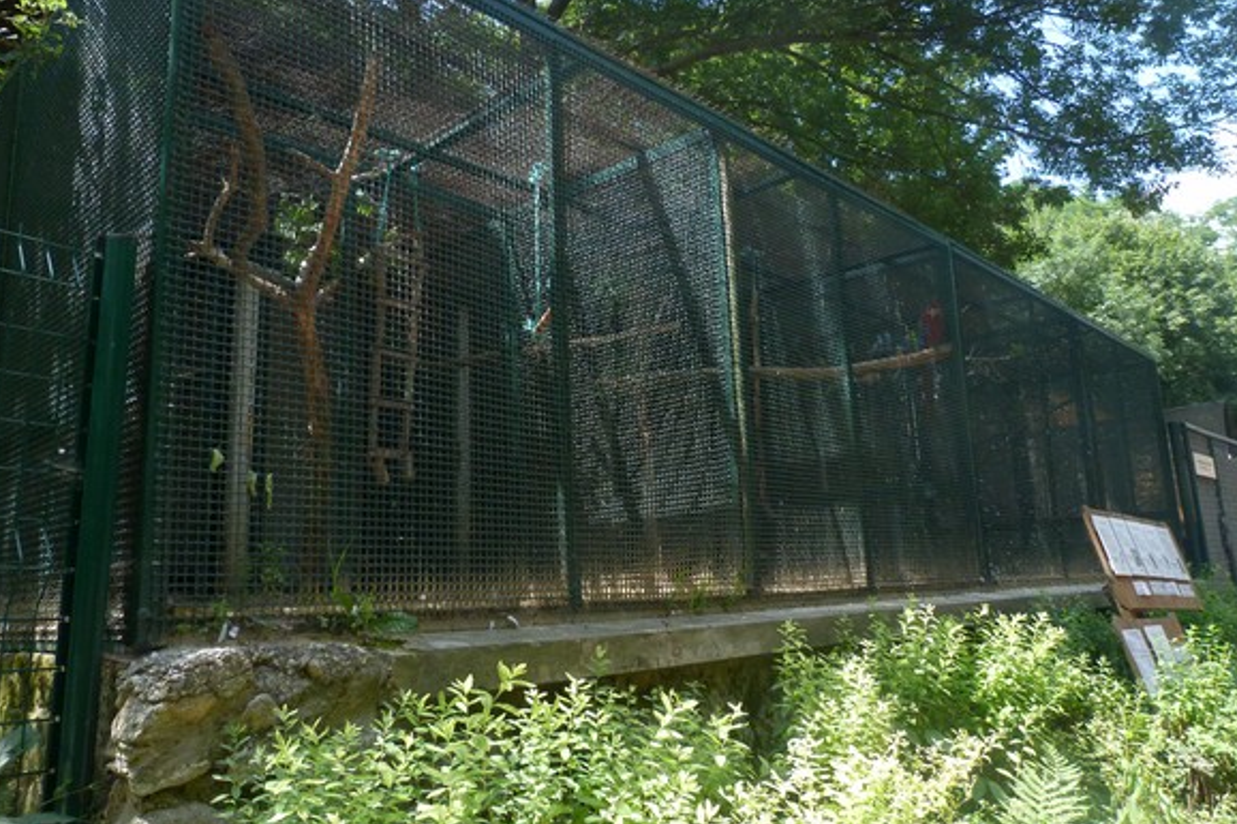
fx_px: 927
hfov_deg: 67.4
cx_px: 614
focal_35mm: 27
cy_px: 405
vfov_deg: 47.9
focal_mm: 4.5
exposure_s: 1/320
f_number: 3.6
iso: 200
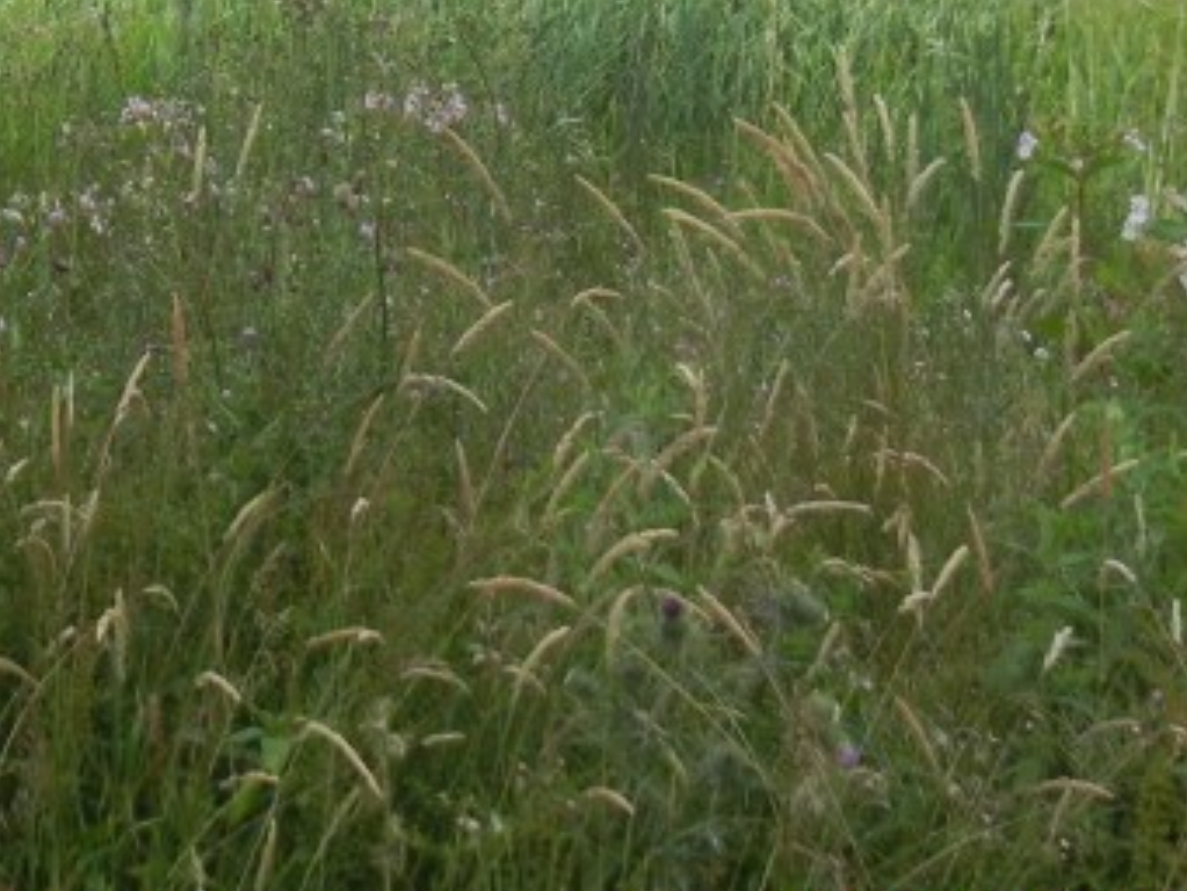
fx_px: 3087
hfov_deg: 21.3
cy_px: -115
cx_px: 108
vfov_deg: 15.9
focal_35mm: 90
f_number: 7
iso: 160
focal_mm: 5.4
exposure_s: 1/256
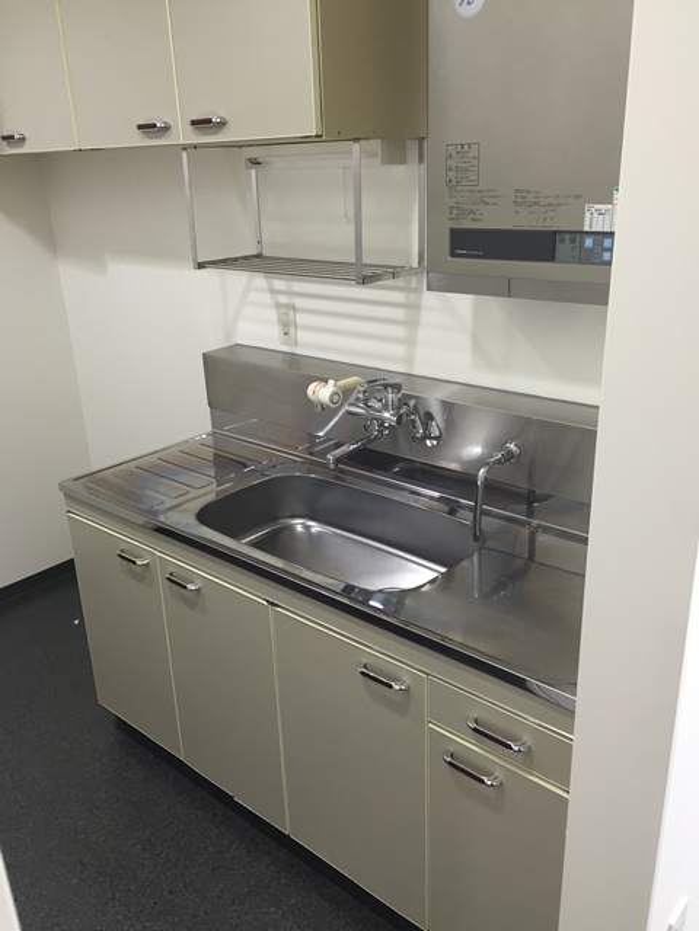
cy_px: 466
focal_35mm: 29
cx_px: 350
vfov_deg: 61.7
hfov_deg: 48.2
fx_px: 781
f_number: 2.2
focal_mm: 4.15
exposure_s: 1/30
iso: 80
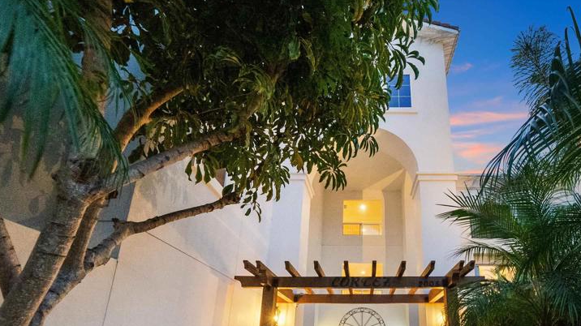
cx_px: 364
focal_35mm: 18
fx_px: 277
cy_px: 269
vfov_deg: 55.8
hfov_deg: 90.8
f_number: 6.3
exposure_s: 1/30
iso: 8000
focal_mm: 12
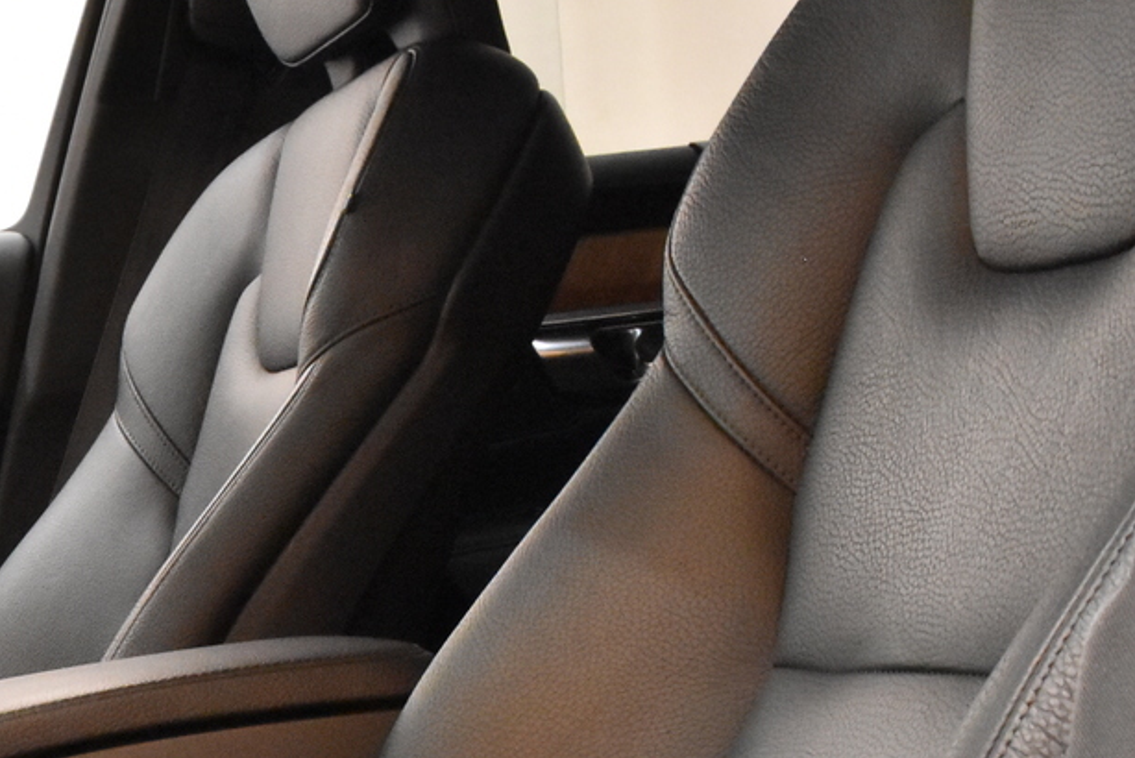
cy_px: 956
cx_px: -297
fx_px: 2744
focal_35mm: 87
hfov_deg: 21.4
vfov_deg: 15.1
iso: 3200
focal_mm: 22
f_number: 13
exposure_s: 1/15
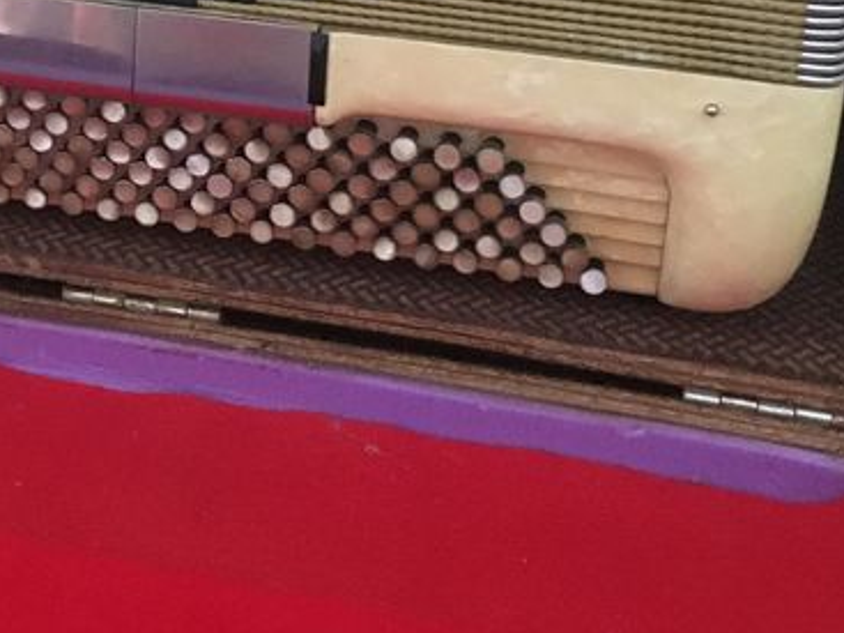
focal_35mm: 79
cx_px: 131
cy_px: -161
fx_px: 1926
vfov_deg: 17.6
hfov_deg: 24.2
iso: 320
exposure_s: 1/17
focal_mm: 4.15
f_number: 2.2
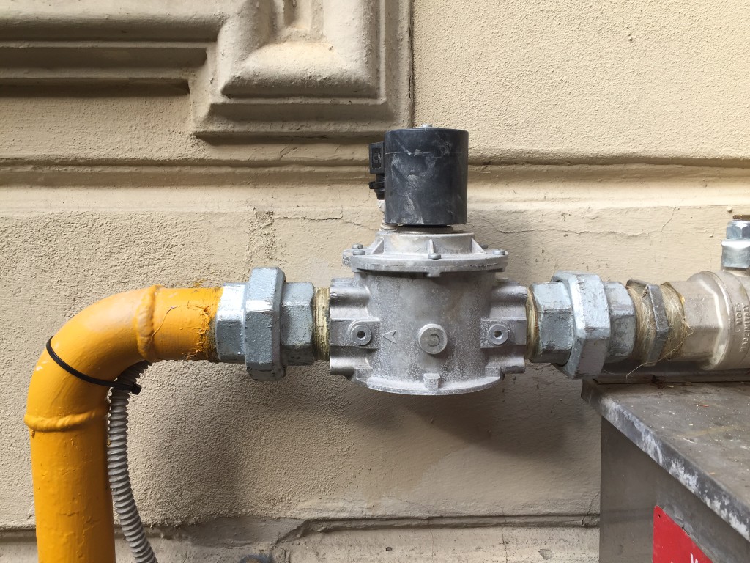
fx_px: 628
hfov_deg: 61.7
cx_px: 375
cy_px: 282
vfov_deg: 48.2
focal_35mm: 29
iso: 32
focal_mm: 4.15
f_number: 2.2
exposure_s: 1/162
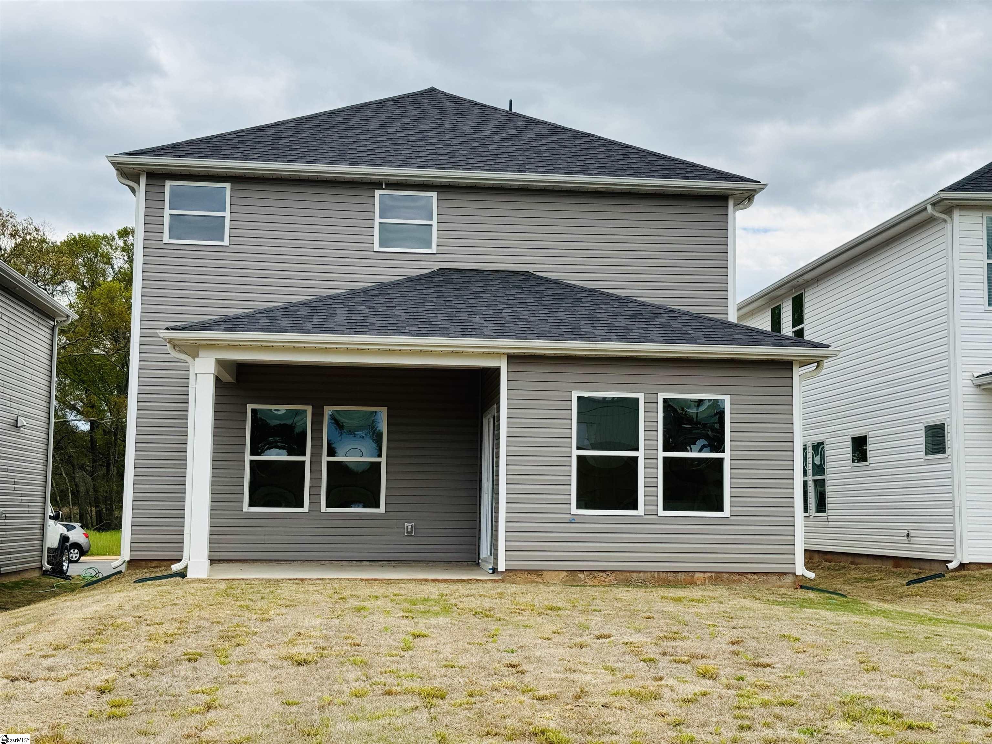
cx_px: 496
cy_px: 372
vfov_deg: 30.3
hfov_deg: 39.7
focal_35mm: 48
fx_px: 1376
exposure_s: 1/2611
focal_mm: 6.86
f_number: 1.78
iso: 64
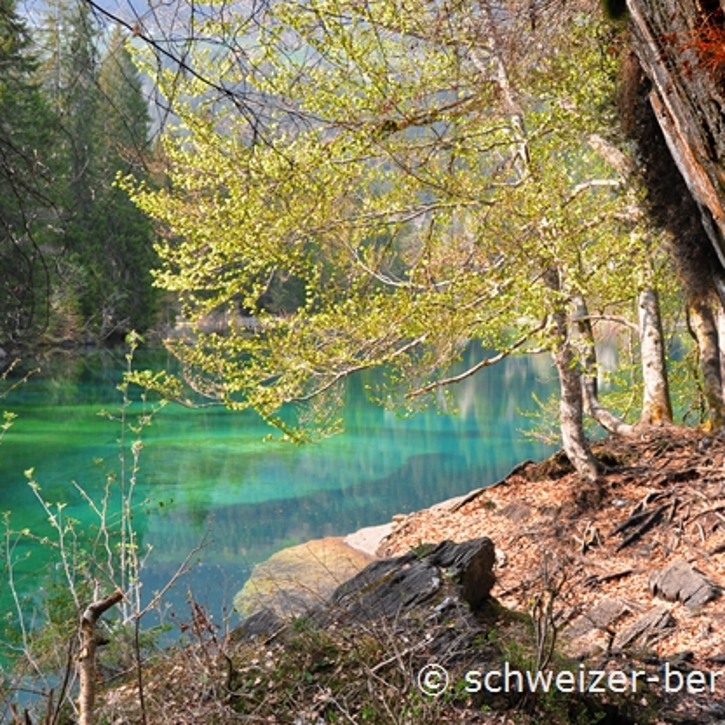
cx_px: 390
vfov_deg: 36.1
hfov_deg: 36.0
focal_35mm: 47
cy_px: 368
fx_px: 1114
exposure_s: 1/160
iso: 200
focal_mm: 24
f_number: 6.3
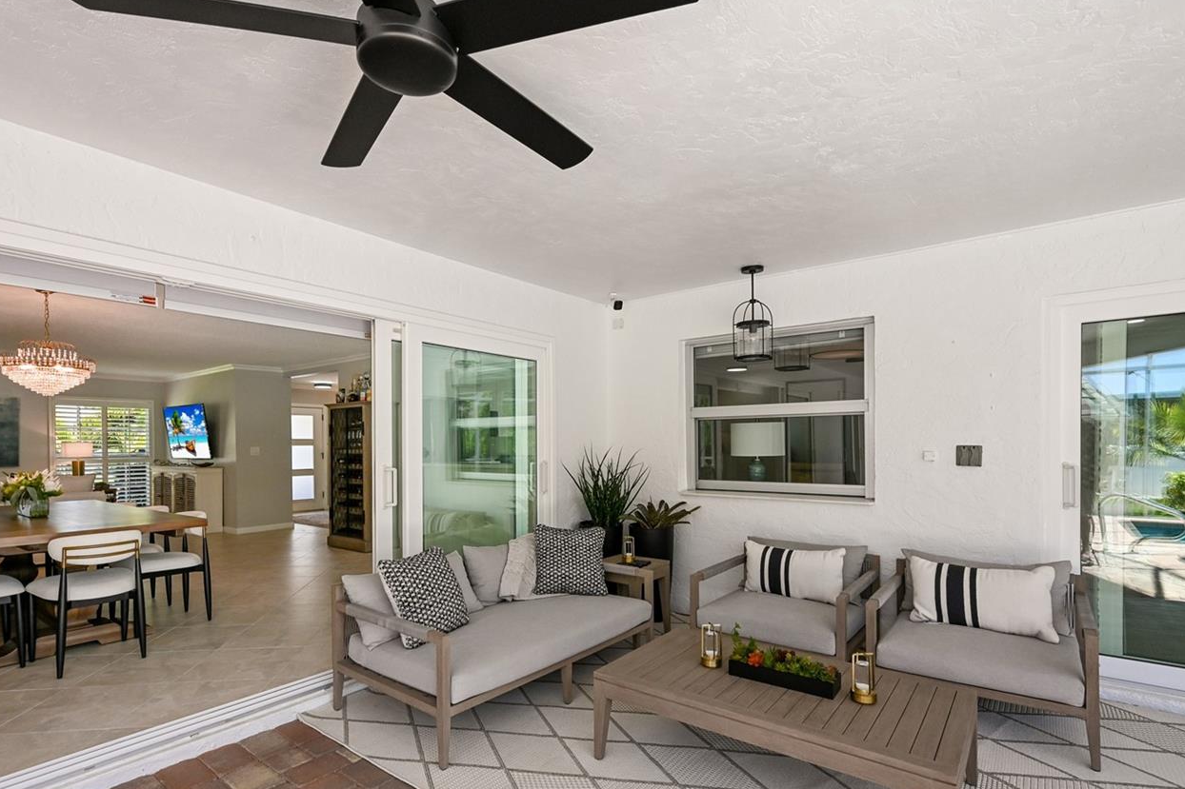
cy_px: 451
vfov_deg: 67.0
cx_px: 555
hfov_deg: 89.9
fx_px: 592
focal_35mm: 18
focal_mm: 14
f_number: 8
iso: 800
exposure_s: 1/125
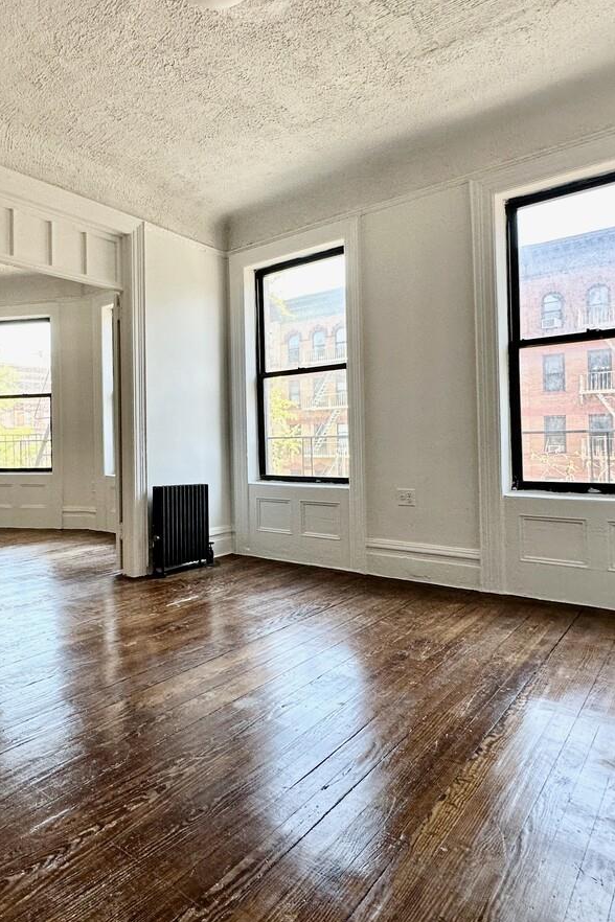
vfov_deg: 78.5
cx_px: 158
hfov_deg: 54.7
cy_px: 437
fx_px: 564
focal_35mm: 22
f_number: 2.2
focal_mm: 2.22
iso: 125
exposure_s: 1/120
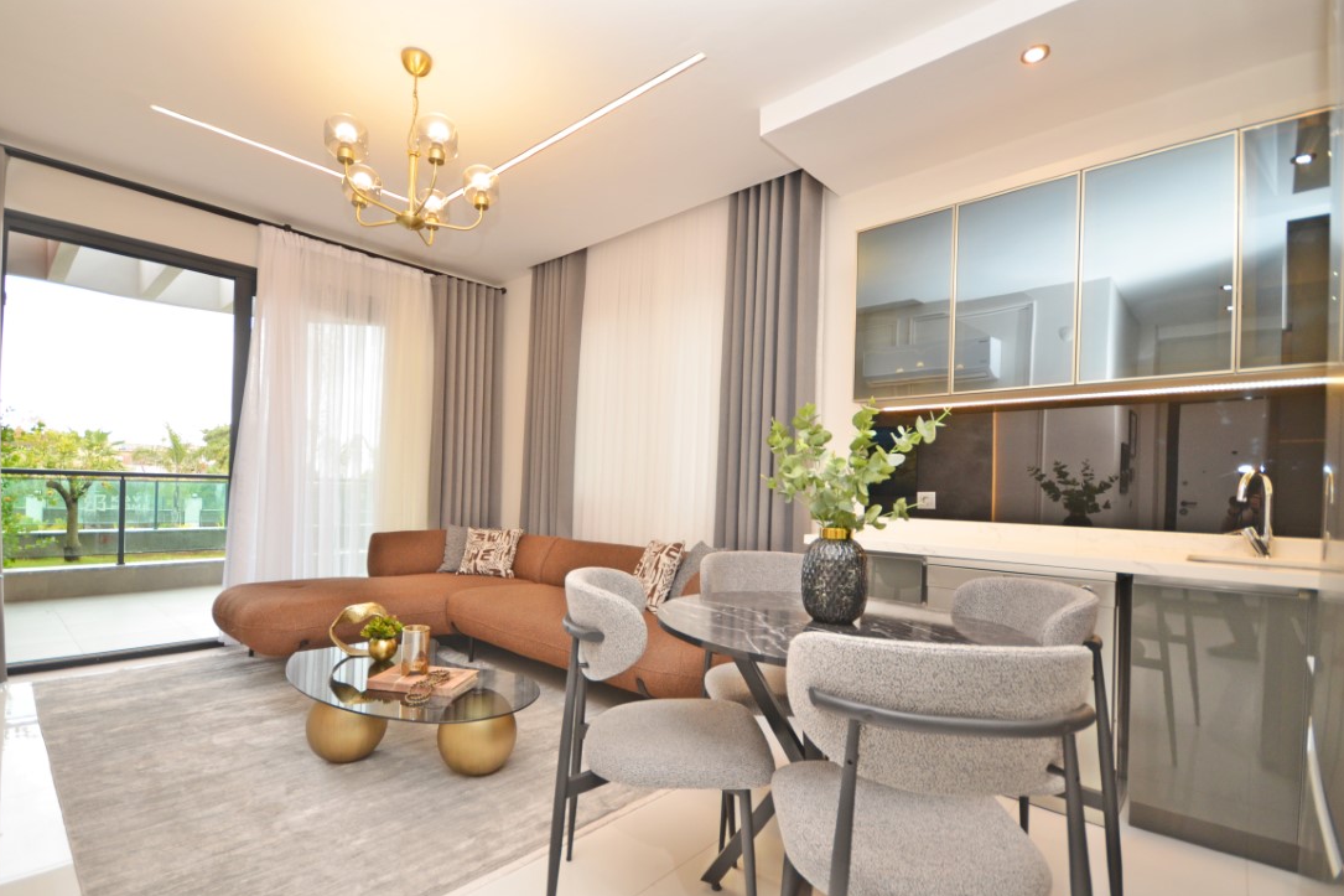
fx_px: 597
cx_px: 643
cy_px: 473
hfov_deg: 96.7
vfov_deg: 73.7
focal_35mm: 16
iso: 400
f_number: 4
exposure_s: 1/60
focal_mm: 10
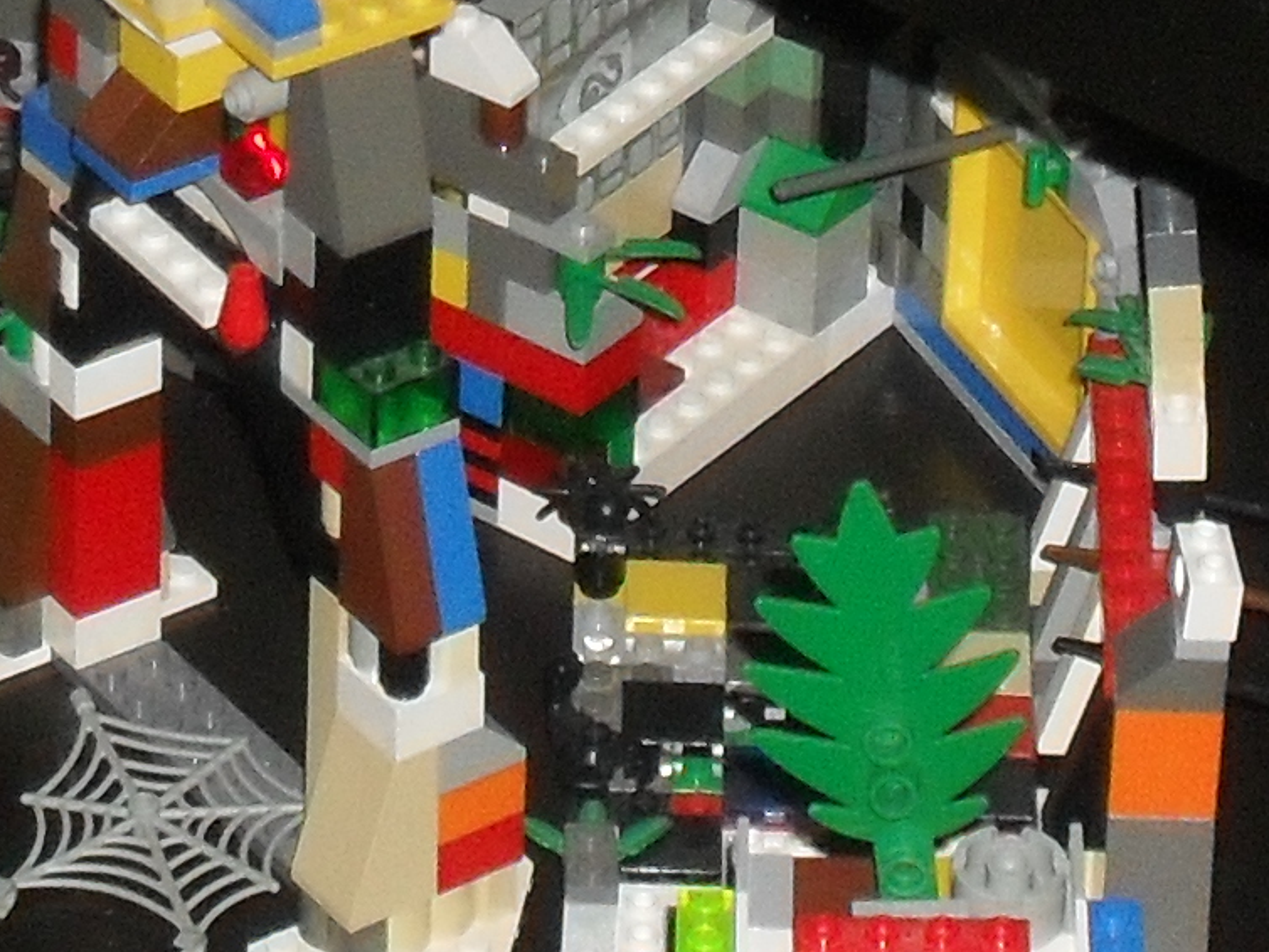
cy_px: -693
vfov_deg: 6.2
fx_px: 8691
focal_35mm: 237
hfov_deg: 8.3
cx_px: 444
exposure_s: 1/45
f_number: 3.9
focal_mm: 8.7
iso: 200
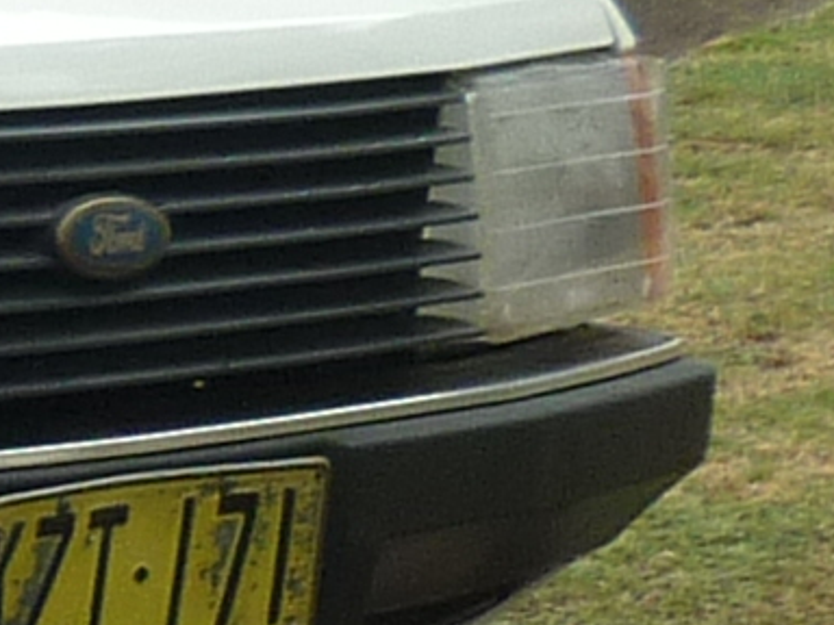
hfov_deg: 6.0
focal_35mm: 300
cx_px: -1870
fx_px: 7228
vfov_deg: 5.0
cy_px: 306
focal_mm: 5.5
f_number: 2.8
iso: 80
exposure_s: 1/320
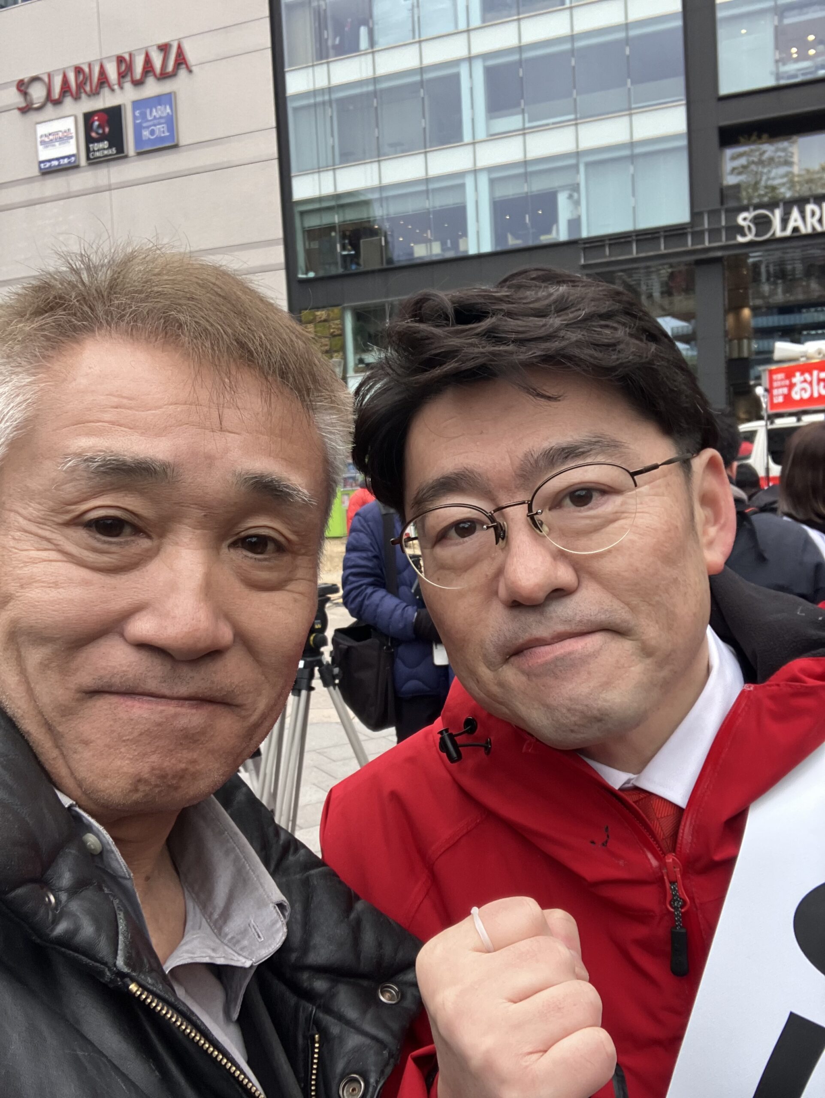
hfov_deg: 44.2
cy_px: 549
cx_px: 412
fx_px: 1016
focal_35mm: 32
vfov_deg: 56.8
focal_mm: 2.87
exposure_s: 1/121
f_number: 2.2
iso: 50
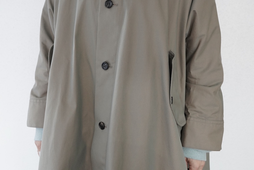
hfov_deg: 39.6
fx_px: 353
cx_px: 127
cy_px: 91
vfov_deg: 27.0
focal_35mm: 50
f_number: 5.6
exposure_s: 1/80
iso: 4000
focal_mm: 33
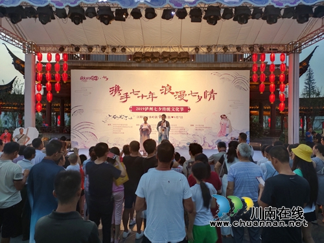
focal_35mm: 23
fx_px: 215
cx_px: 162
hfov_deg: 73.9
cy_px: 122
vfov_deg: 58.9
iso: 56
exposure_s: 1/609
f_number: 1.79
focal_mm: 4.76
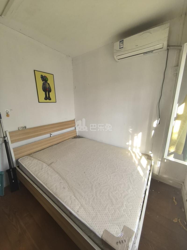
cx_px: 94
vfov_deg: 106.2
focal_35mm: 13
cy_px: 125
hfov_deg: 89.9
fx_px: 94
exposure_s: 1/100
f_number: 2.2
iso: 160
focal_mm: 1.95
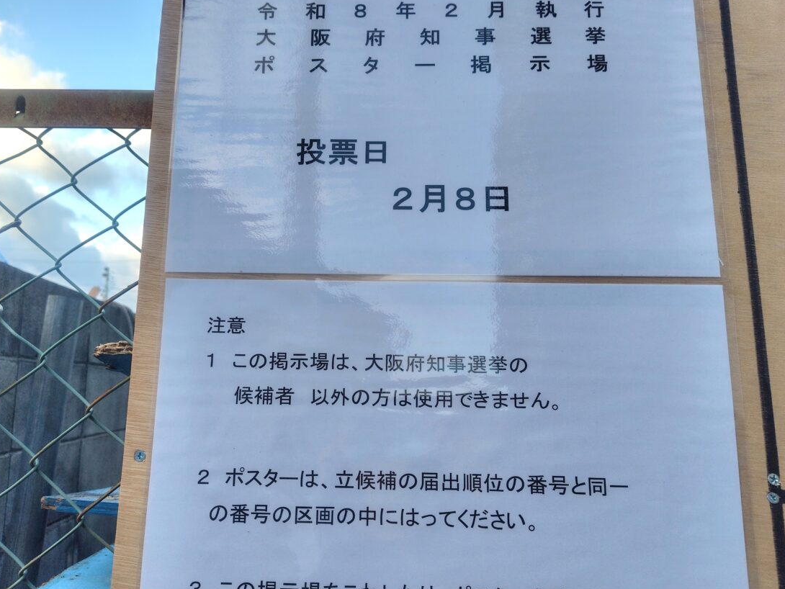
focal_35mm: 27
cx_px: 359
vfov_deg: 51.4
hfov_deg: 65.2
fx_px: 612
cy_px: 302
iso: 50
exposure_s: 1/398
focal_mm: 5.6
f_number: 1.9
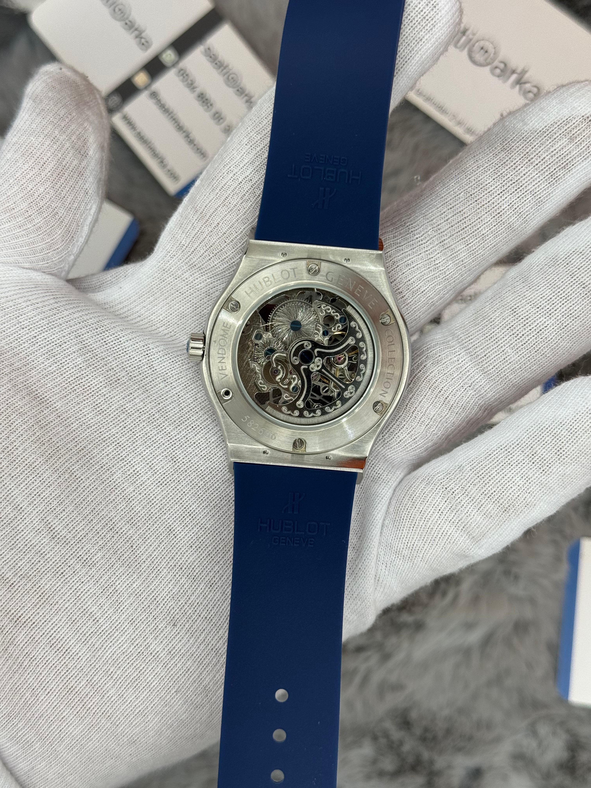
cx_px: 296
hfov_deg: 30.3
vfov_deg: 39.7
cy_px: 394
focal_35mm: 48
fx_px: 1093
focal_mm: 6.76
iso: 64
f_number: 1.78
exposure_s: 1/928
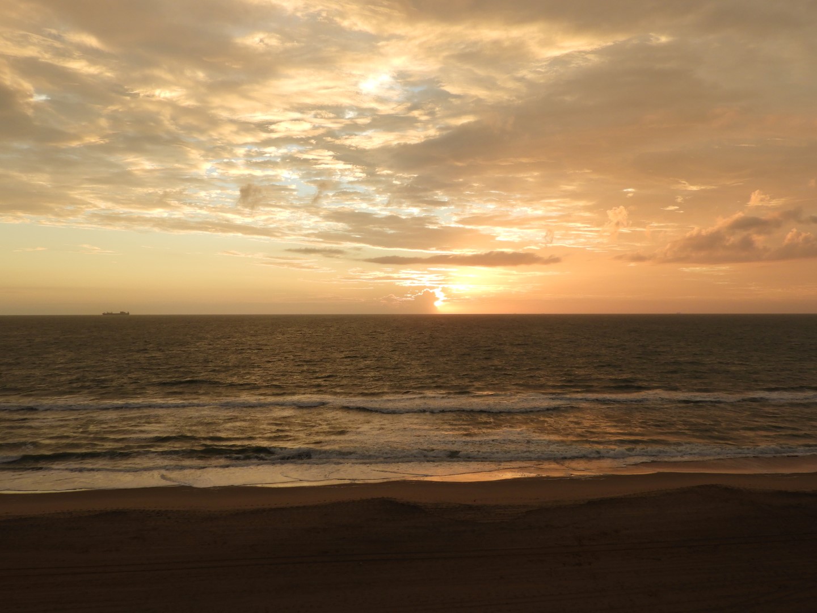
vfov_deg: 42.9
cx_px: 408
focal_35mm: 33
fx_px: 779
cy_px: 306
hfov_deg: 55.4
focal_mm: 5.9
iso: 100
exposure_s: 1/250
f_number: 3.6
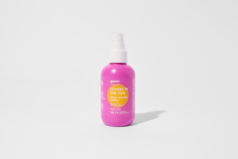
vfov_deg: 30.5
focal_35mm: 44
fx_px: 291
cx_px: 119
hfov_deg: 44.5
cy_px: 80
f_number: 16
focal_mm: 44
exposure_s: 1/125
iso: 100
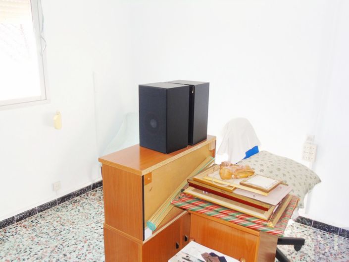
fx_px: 292
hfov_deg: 61.7
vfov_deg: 48.2
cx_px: 174
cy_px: 131
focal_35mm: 29
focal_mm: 5.2
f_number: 3.6
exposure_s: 1/40
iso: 100
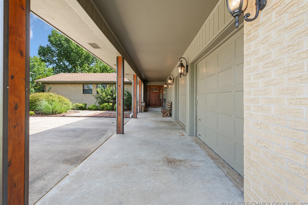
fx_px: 145
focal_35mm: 17
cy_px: 102
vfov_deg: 70.4
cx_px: 151
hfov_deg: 93.3
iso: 250
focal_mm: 16
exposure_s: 1/15
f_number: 9
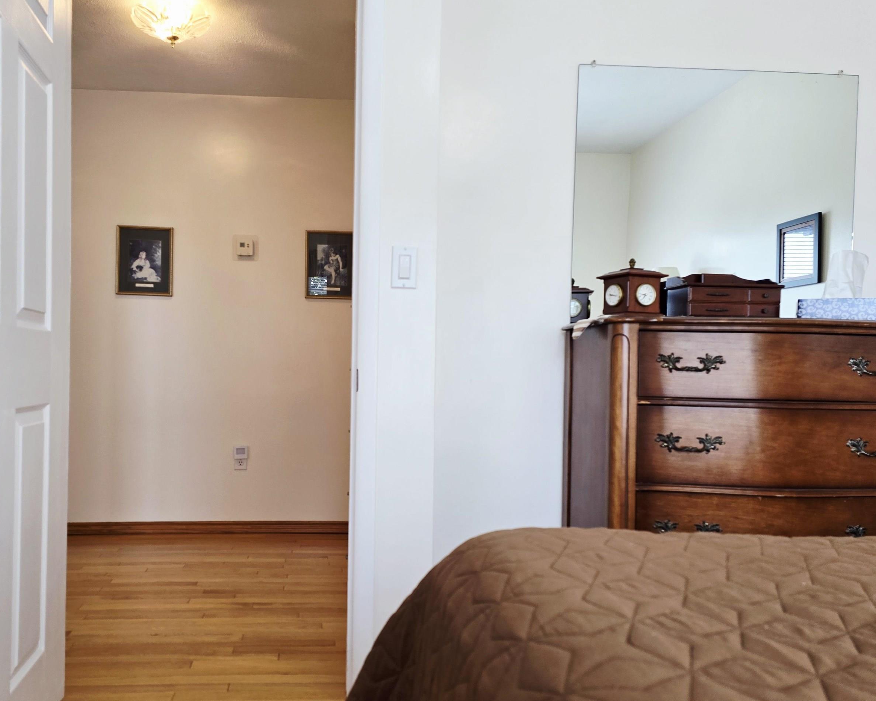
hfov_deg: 60.0
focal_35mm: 29
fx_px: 752
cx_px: 360
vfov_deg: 50.0
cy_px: 370
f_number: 1.7
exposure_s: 1/120
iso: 50
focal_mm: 6.3
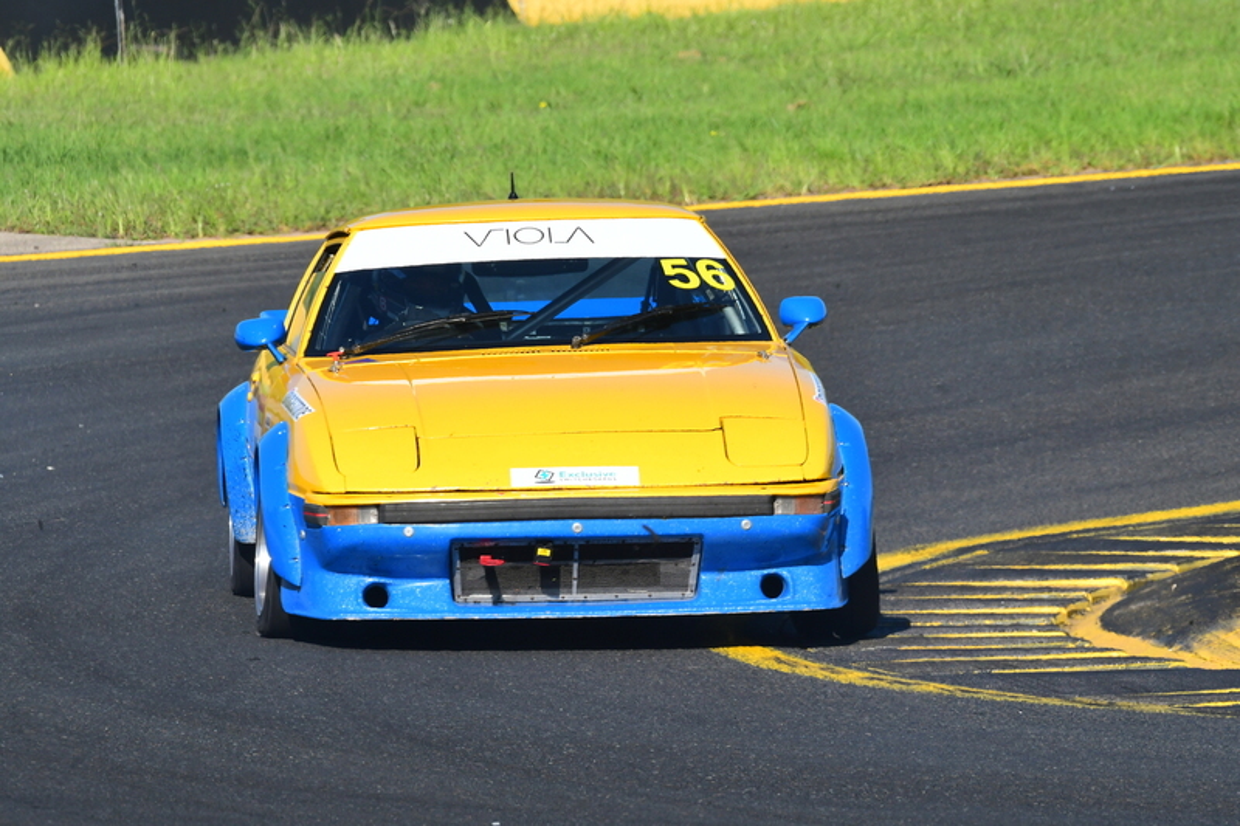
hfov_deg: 3.8
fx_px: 18595
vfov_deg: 2.5
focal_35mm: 540
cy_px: 413
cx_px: 620
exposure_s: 1/640
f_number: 11
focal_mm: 360
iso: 500
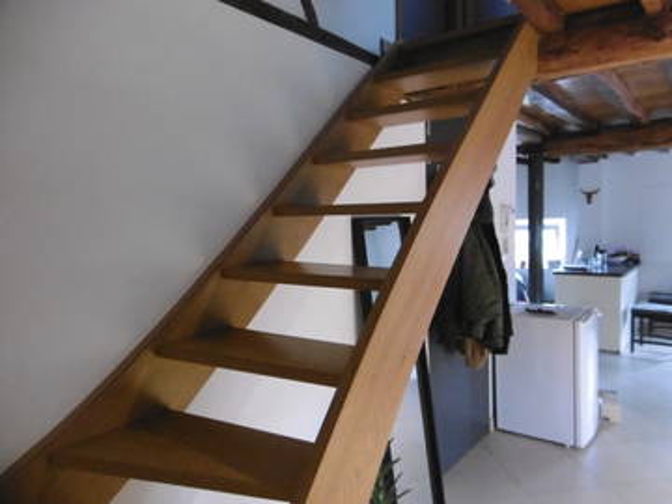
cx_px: 336
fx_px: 466
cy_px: 252
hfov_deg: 71.6
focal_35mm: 24
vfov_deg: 56.8
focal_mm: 4.3
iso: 800
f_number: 3.1
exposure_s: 1/8
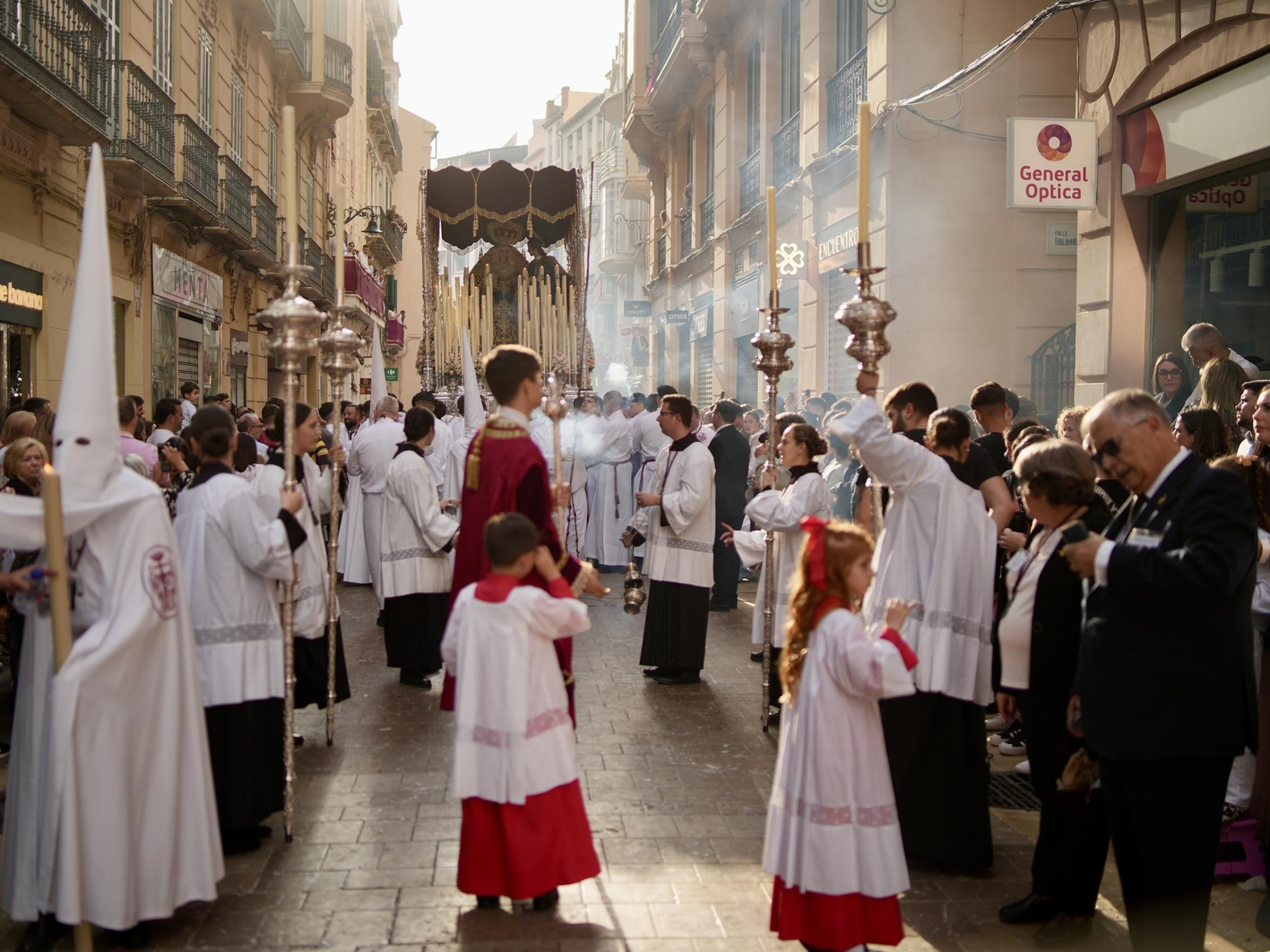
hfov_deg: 48.9
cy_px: 475
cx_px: 570
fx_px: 1394
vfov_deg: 37.7
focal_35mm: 38
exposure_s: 1/2500
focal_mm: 35
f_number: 1.4
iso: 100
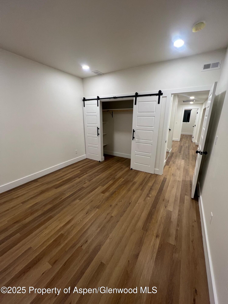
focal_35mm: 13
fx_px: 114
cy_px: 152
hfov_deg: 89.9
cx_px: 114
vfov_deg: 106.2
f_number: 1.8
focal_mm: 1.57
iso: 160
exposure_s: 1/60
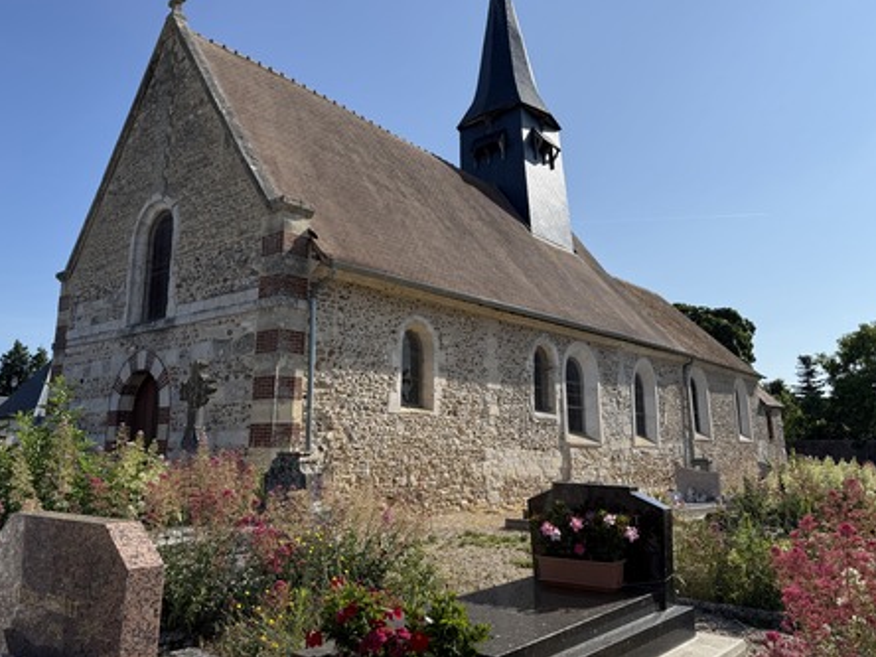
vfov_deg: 51.2
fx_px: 683
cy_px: 291
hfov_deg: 65.3
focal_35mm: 27
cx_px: 420
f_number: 1.78
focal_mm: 6.76
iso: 80
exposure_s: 1/4975
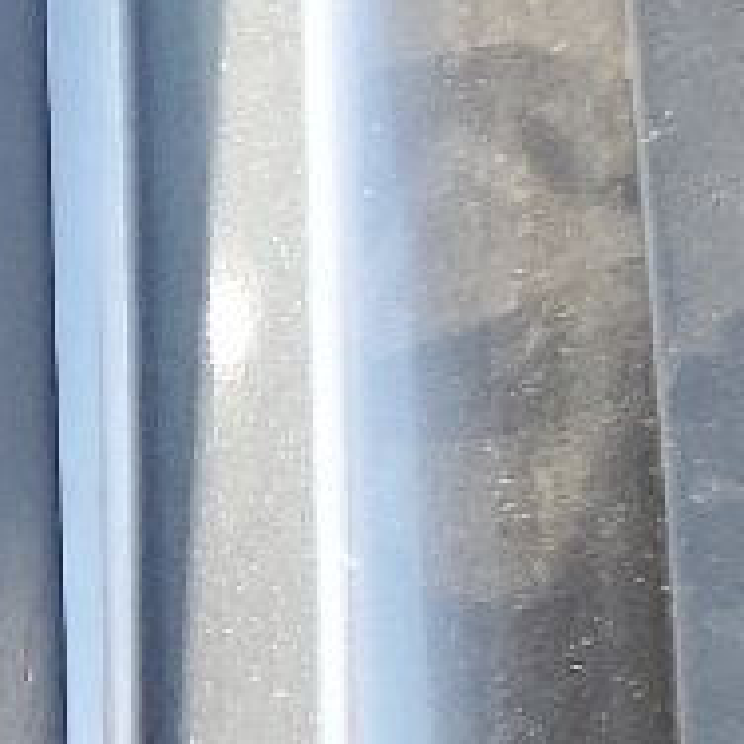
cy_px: 1314
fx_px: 4766
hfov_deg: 6.9
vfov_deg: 8.6
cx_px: -2200
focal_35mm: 196
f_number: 1.5
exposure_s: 1/208
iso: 50
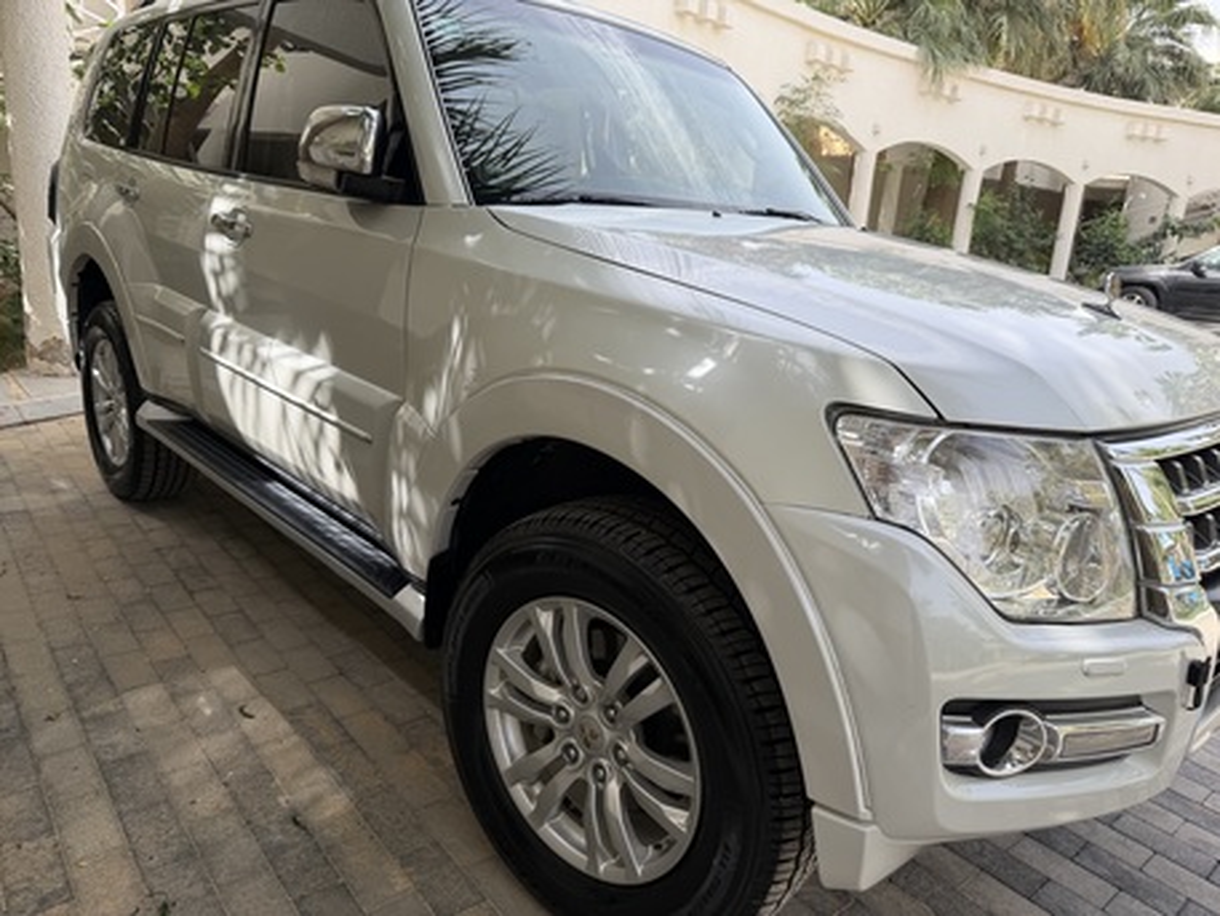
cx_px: 610
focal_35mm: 24
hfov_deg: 71.6
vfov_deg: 56.8
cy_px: 458
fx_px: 846
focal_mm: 6.76
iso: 80
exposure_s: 1/967
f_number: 1.78
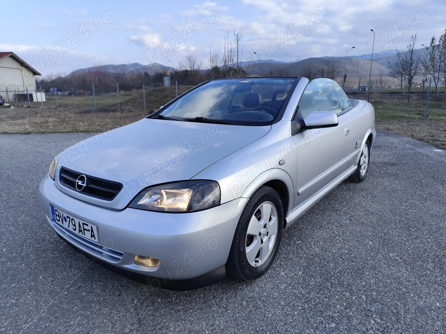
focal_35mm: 23
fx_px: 296
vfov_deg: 58.9
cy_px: 167
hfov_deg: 73.9
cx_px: 223
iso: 50
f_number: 1.65
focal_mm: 6.19
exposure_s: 1/405
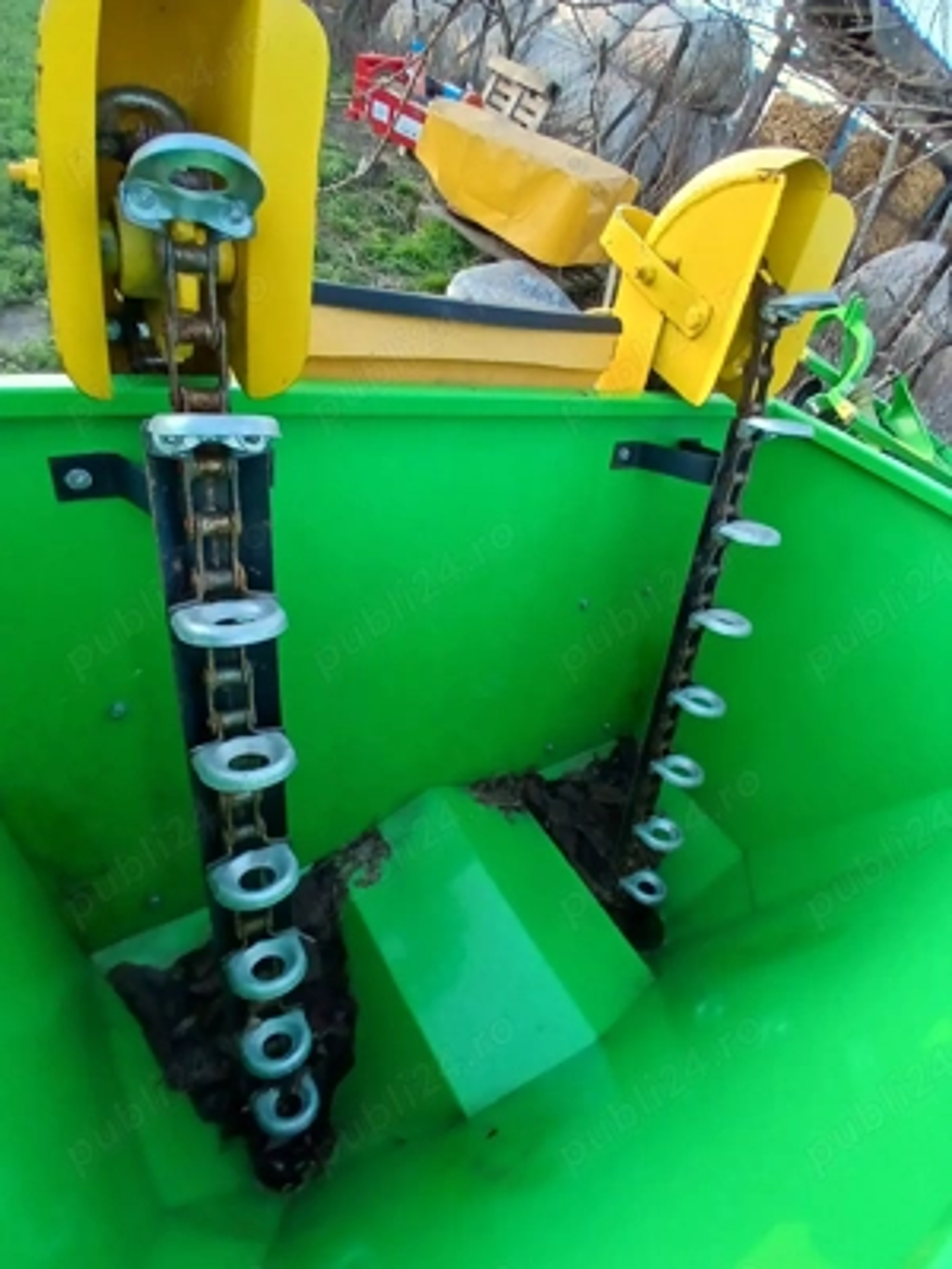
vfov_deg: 91.0
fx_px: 623
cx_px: 476
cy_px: 634
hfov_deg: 74.7
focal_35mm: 17
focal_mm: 1.4
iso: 100
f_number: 2.2
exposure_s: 1/50
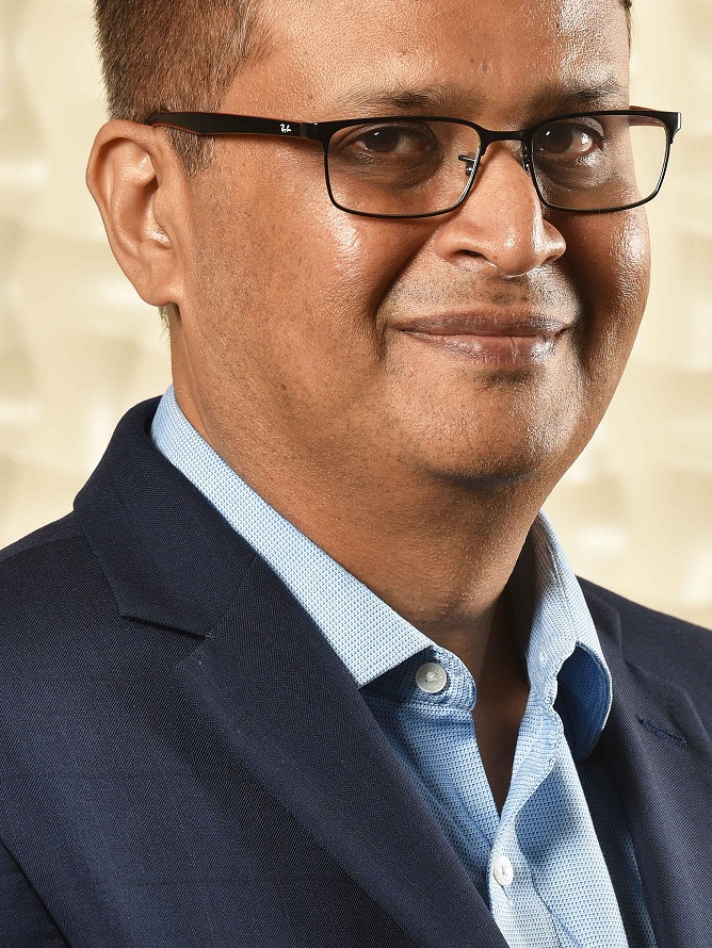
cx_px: 351
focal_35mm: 325
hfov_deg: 4.6
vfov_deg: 6.1
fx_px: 8909
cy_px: 434
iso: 125
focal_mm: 200
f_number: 9
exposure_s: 1/125
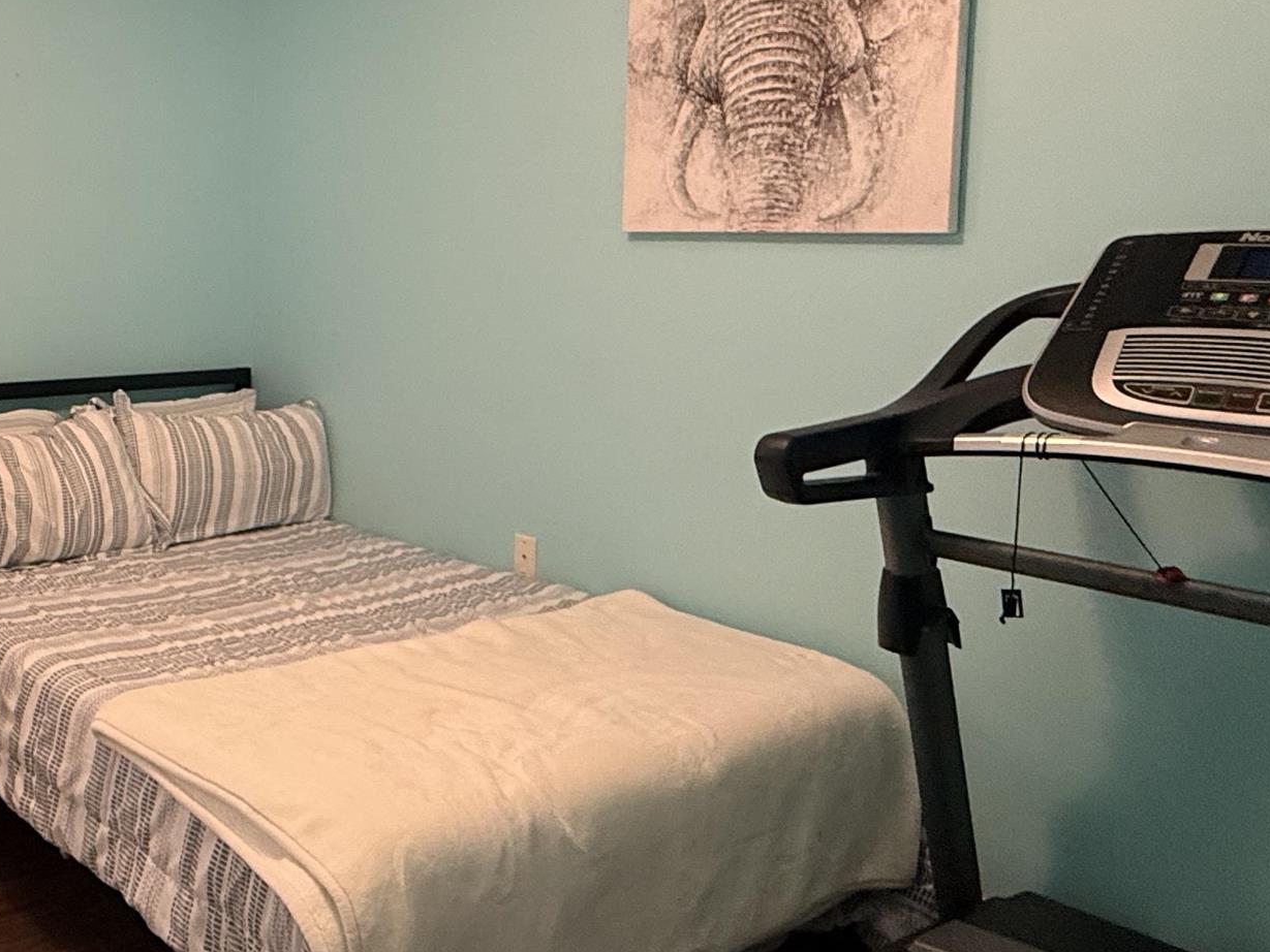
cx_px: 51
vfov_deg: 40.3
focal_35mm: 35
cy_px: 325
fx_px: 1284
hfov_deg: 45.8
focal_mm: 2.22
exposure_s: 1/60
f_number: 2.2
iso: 320
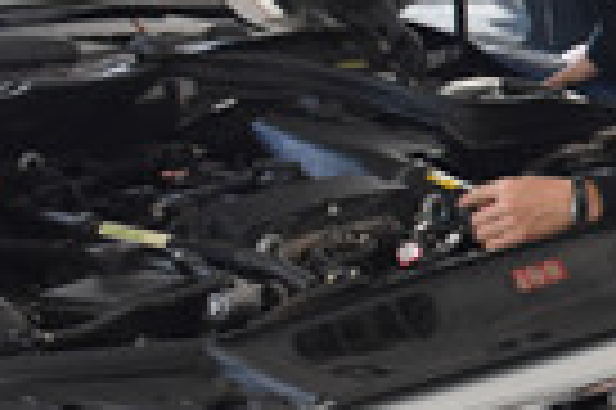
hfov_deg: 10.5
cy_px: 104
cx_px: 1308
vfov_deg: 7.7
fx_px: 3028
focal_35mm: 177
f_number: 6.3
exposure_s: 1/160
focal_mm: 27
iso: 800
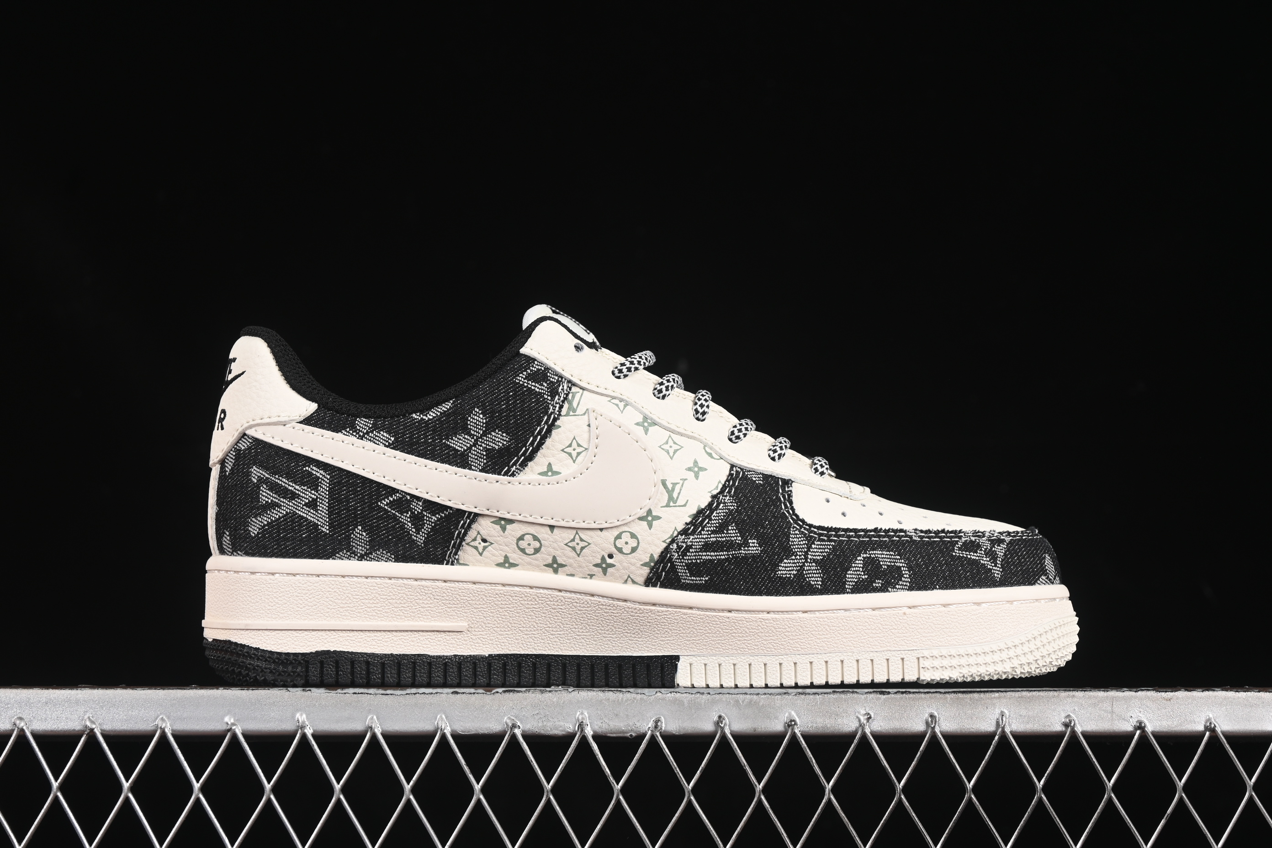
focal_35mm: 75
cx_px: 636
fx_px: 2650
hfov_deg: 27.0
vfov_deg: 18.2
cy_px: 424
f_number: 7.1
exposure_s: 1/60
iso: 160
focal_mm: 50
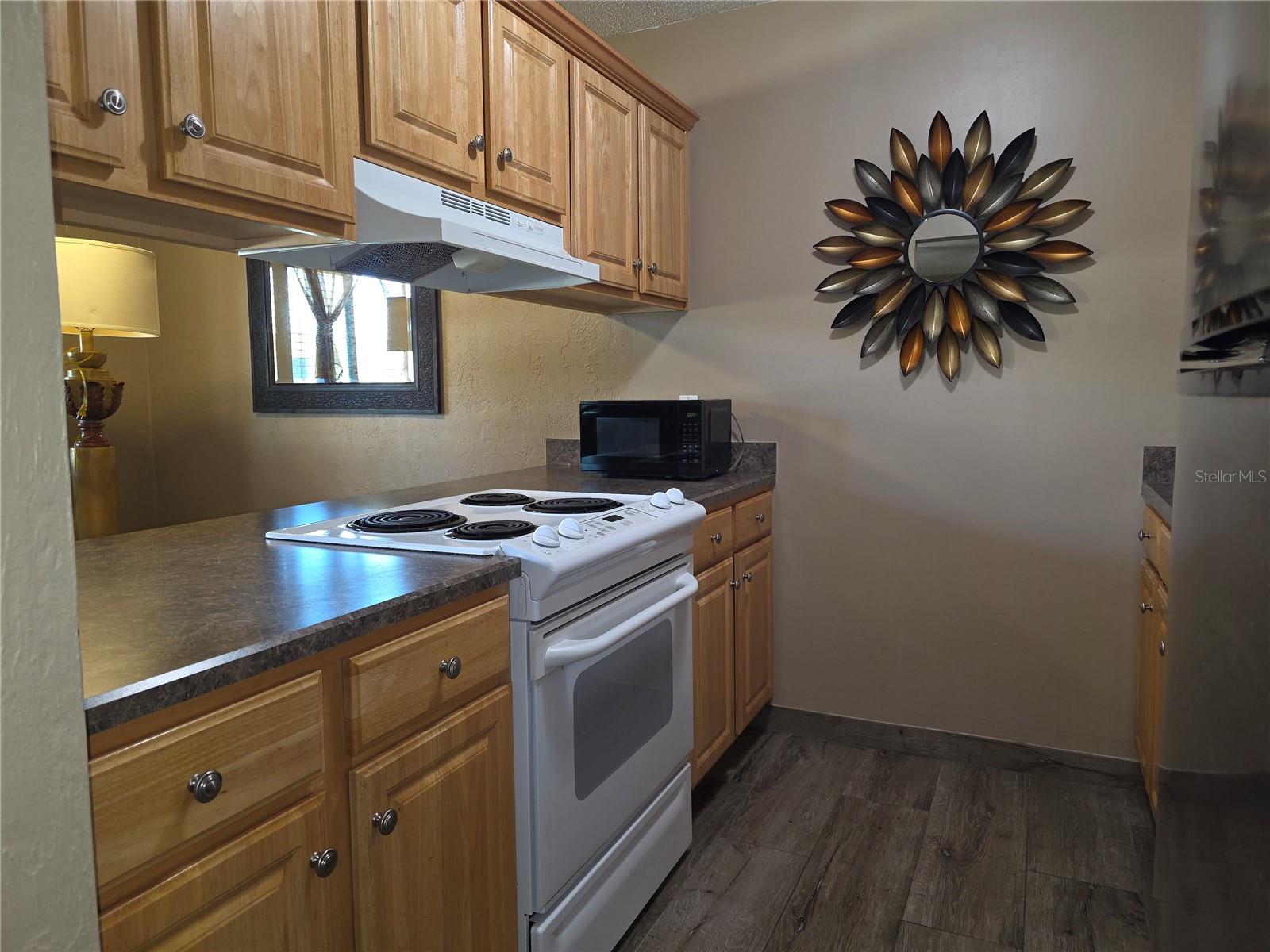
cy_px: 476
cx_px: 635
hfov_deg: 73.9
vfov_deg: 58.9
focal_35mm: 23
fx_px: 844
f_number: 1.7
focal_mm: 6.3
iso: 125
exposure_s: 1/60
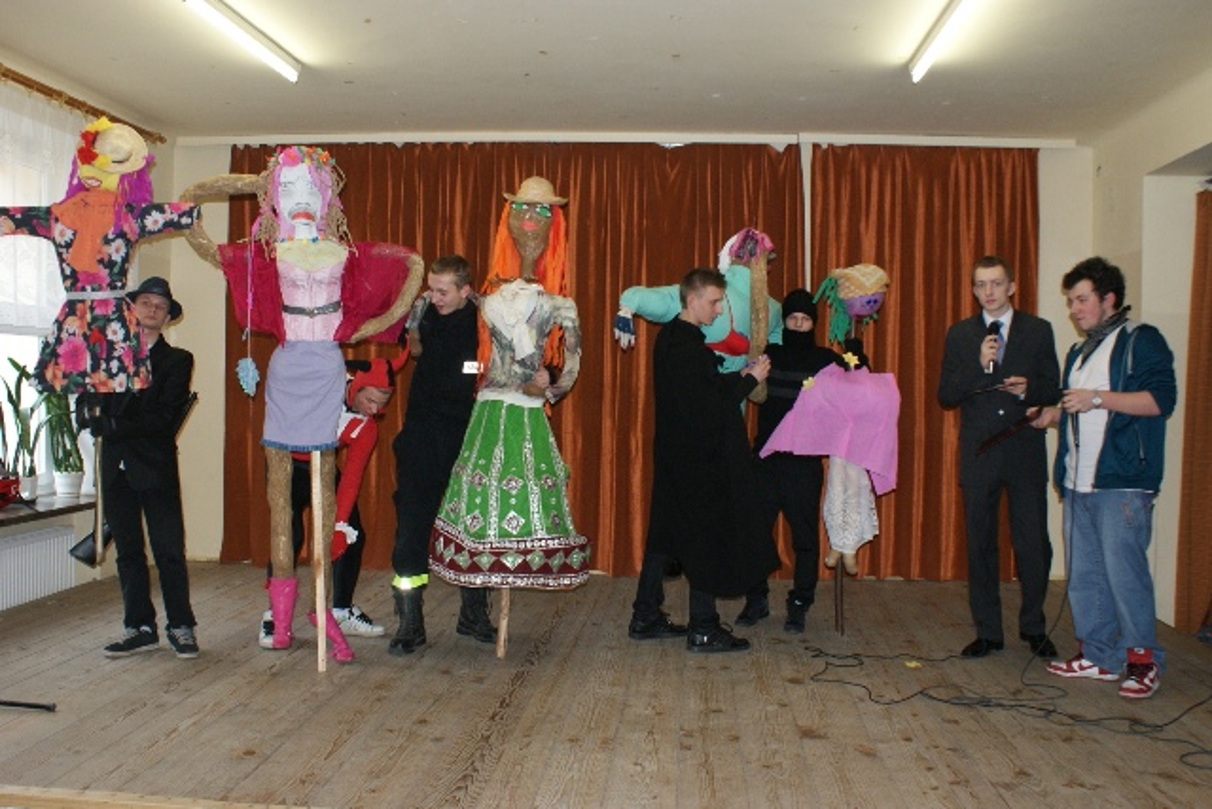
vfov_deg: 43.6
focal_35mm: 30
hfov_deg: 61.9
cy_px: 404
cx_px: 606
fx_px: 1010
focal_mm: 20
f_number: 5.6
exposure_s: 1/60
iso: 400
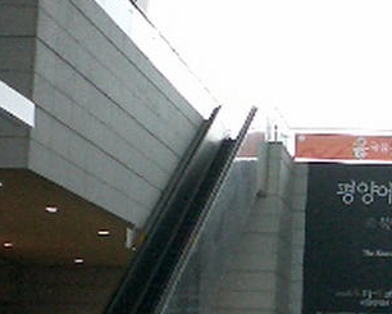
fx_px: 1369
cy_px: 282
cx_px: 429
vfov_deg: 13.0
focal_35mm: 118
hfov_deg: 15.8
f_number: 3.5
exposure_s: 1/40
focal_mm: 5.6
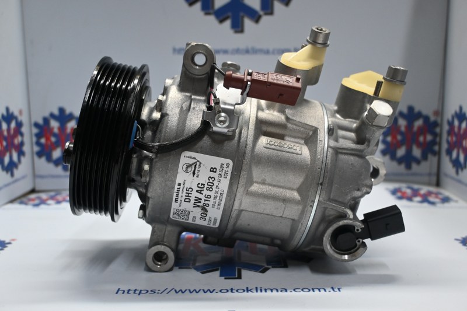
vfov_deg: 35.5
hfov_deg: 51.3
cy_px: 156
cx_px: 234
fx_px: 486
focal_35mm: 38
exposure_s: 1/125
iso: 1250
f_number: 4.2
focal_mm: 25
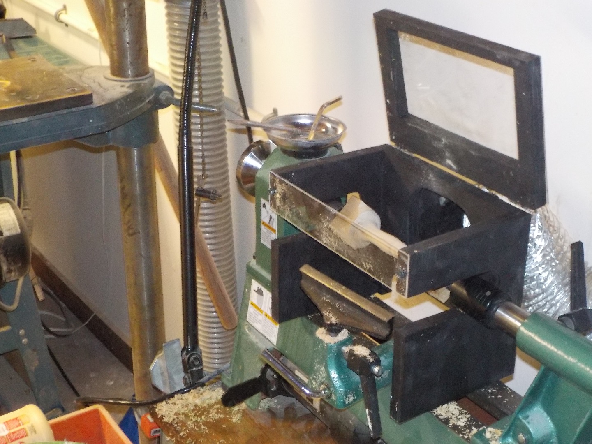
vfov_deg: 25.2
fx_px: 992
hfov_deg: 33.2
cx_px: 296
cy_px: 222
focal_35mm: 58
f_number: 4.7
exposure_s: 1/13
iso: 800
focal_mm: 7.9
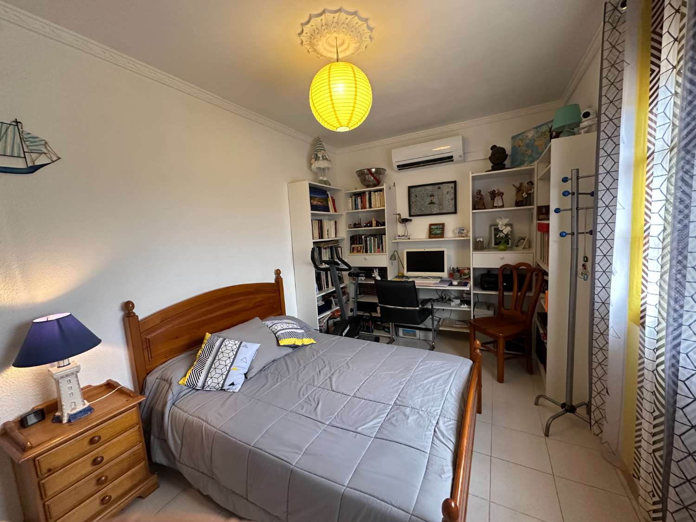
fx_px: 281
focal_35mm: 14
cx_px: 348
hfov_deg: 102.1
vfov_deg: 85.7
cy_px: 261
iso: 320
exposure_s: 1/99
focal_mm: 2.22
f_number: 2.2
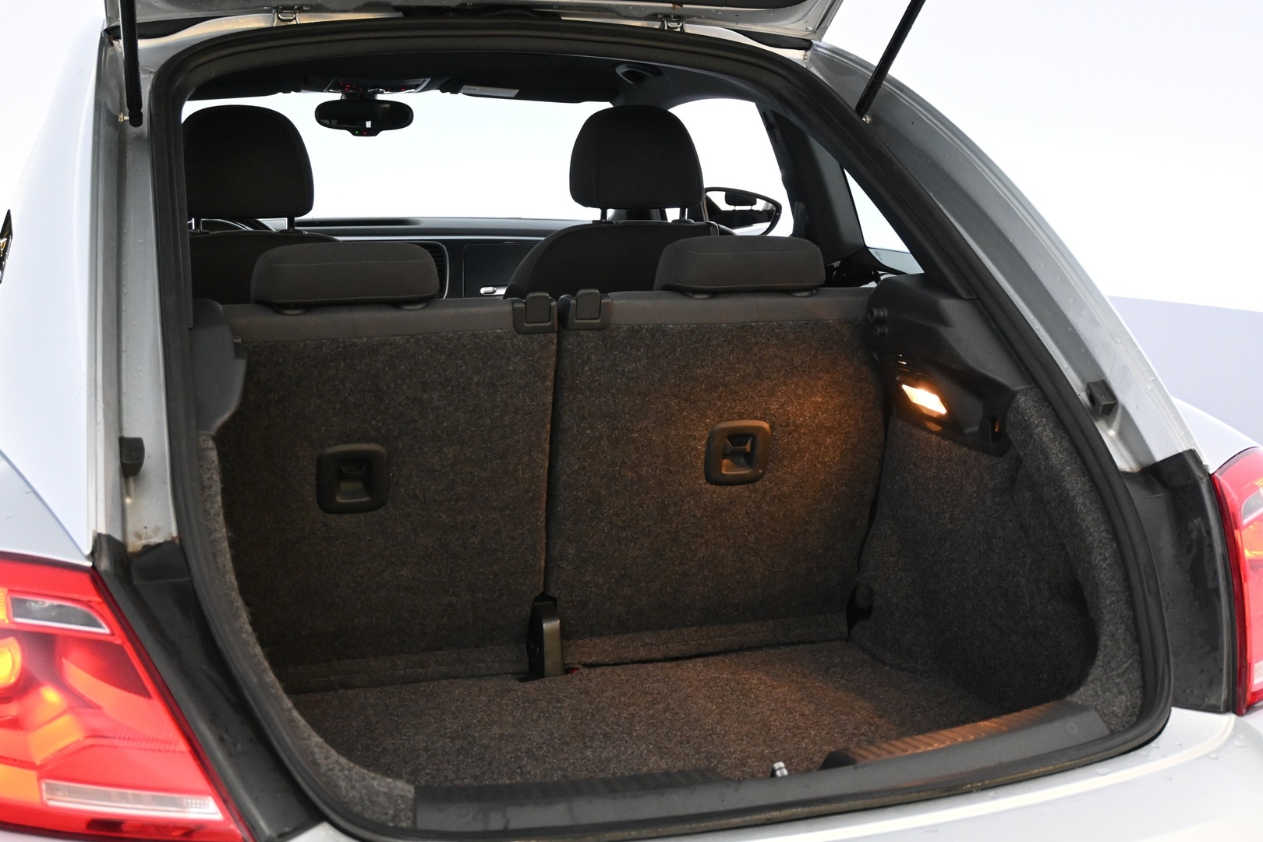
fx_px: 1526
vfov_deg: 30.8
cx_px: 632
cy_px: 421
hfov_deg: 45.0
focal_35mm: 44
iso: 4000
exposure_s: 1/50
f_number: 4.8
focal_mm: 29
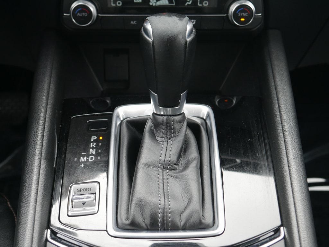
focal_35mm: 50
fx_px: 475
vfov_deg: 29.1
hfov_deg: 38.2
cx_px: 164
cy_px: 124
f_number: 5.3
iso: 800
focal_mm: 25
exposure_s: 1/125
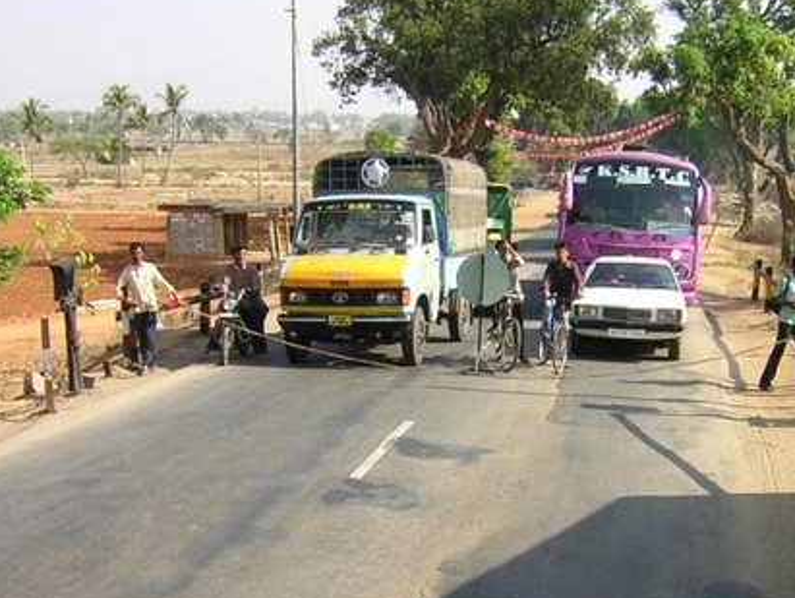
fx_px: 1287
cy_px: 377
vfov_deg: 26.1
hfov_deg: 34.3
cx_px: 456
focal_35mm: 56
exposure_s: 1/164
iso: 100
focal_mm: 4.7
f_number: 5.2
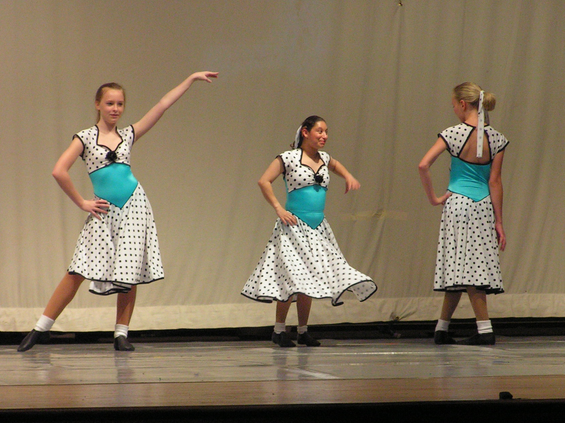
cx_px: 295
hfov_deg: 7.0
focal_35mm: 283
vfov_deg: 5.3
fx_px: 4618
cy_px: 269
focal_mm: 34.7
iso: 200
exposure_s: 1/125
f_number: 3.2
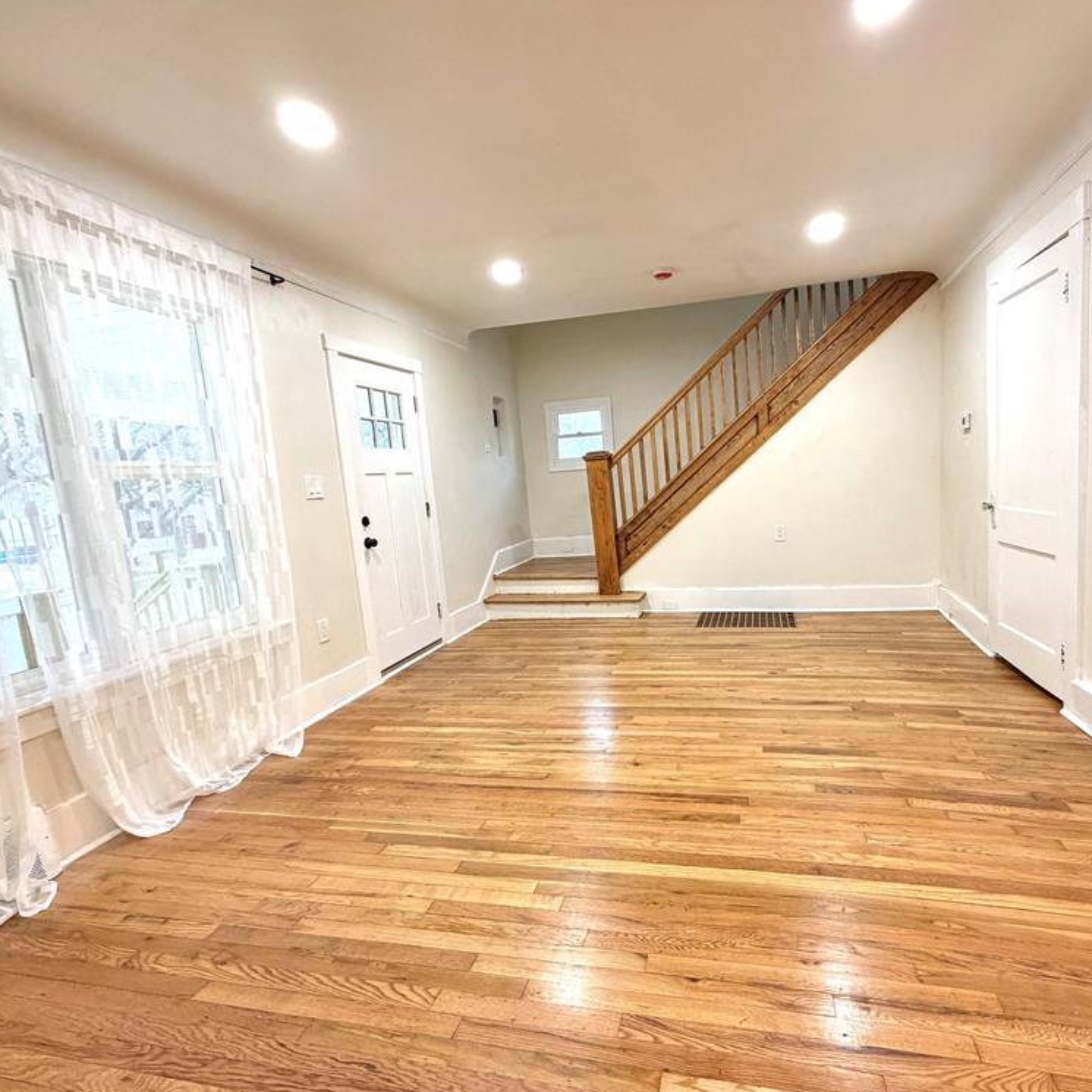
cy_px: 548
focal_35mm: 17
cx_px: 623
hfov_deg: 83.5
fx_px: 607
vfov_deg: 84.0
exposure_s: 1/120
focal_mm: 2.22
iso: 250
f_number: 2.2
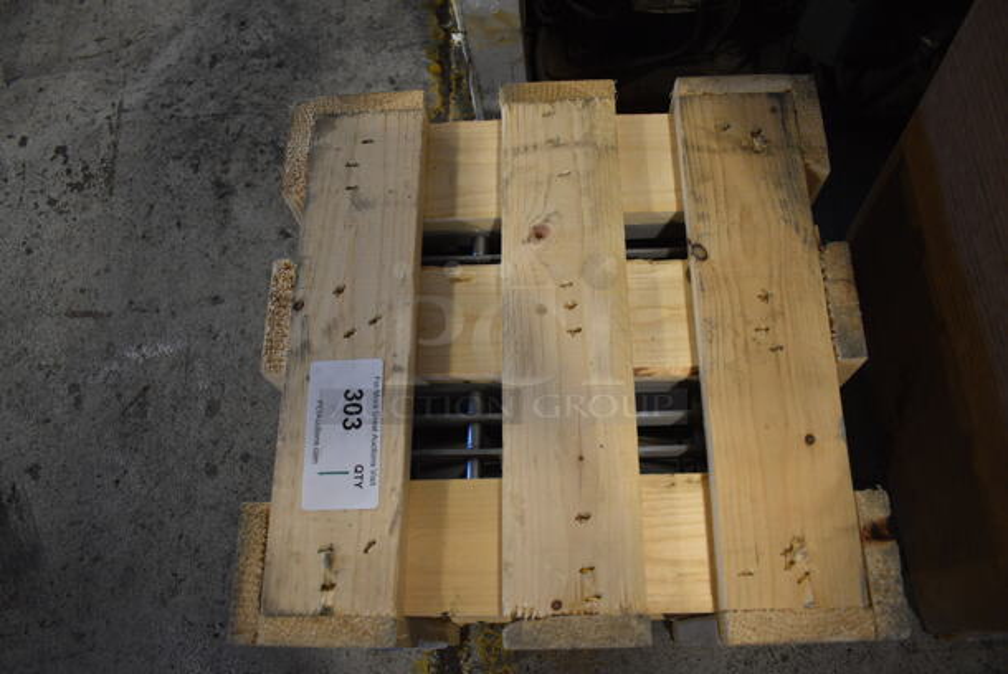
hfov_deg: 67.3
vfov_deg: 48.0
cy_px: 337
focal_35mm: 27
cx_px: 504
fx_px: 757
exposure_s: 1/160
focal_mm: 18
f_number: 3.5
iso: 800
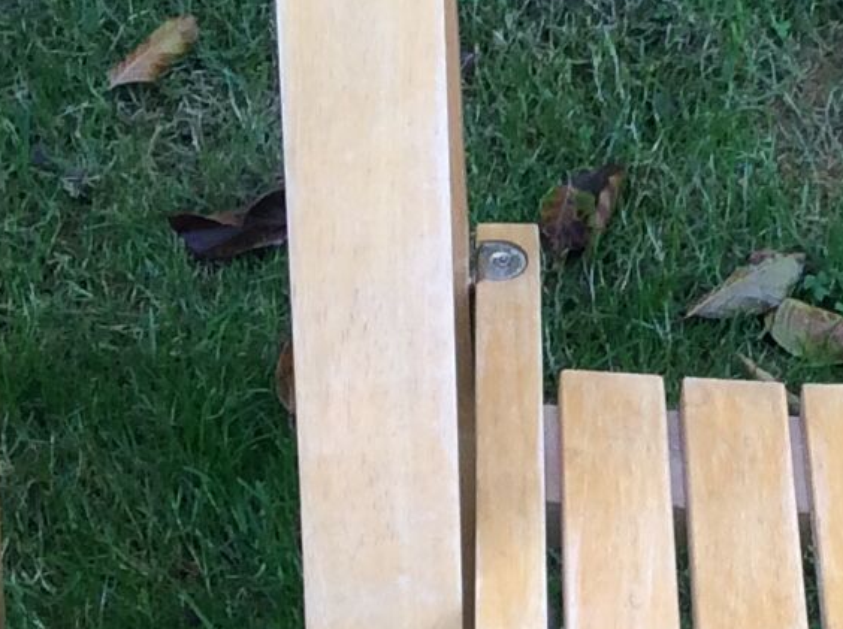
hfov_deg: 13.3
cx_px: 782
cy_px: 557
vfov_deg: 10.0
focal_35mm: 147
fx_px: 3574
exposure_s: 1/100
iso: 40
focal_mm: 3.3
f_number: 2.4
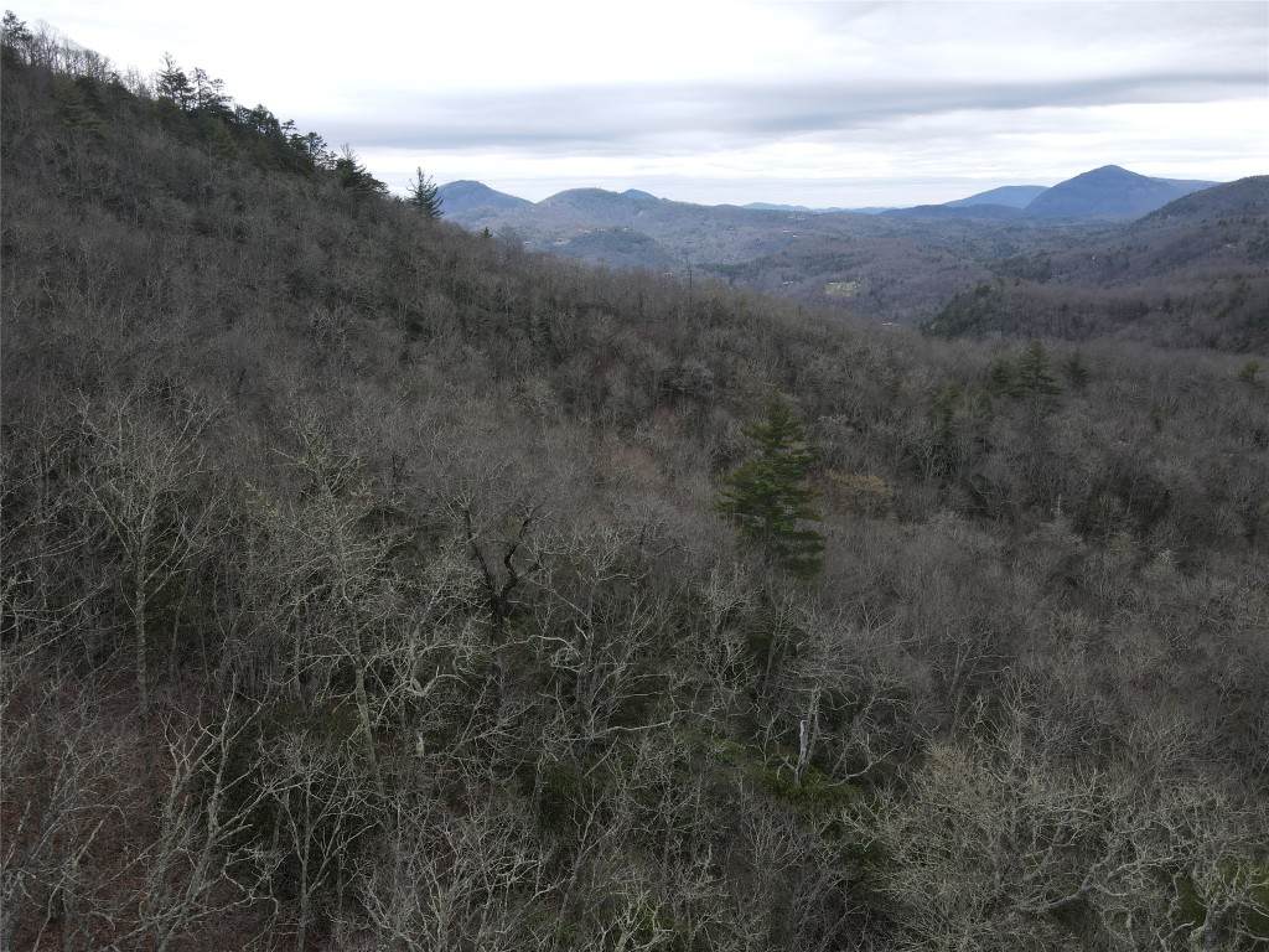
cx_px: 634
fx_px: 880
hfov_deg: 71.6
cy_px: 476
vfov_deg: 56.8
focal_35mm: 24
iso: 100
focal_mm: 4.5
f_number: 2.8
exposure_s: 1/80
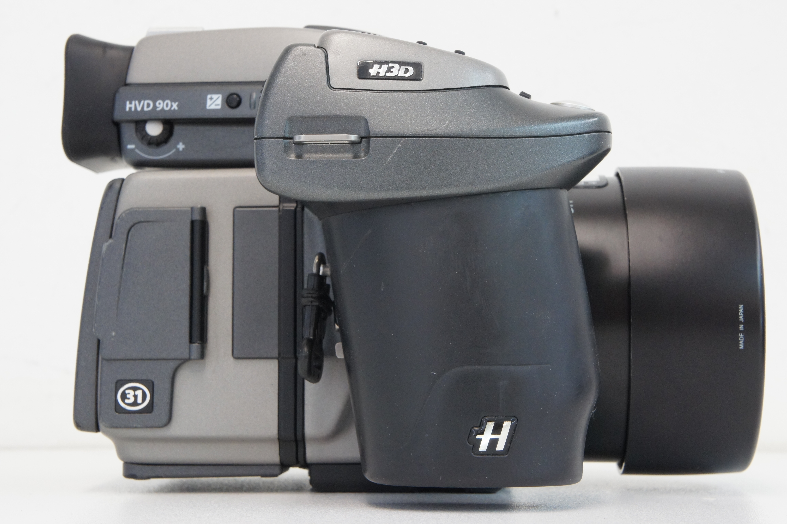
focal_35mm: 72
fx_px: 1573
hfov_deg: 28.1
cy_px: 262
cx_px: 394
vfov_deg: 18.9
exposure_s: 1/25
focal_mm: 48
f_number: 13
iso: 1600
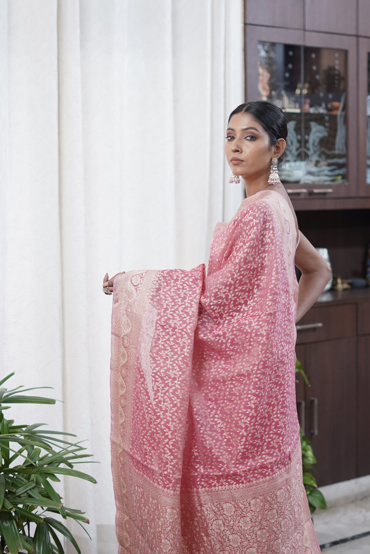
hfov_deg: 18.2
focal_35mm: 75
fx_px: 1156
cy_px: 277
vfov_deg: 27.0
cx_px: 185
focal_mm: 50
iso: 250
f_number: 2
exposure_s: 1/100
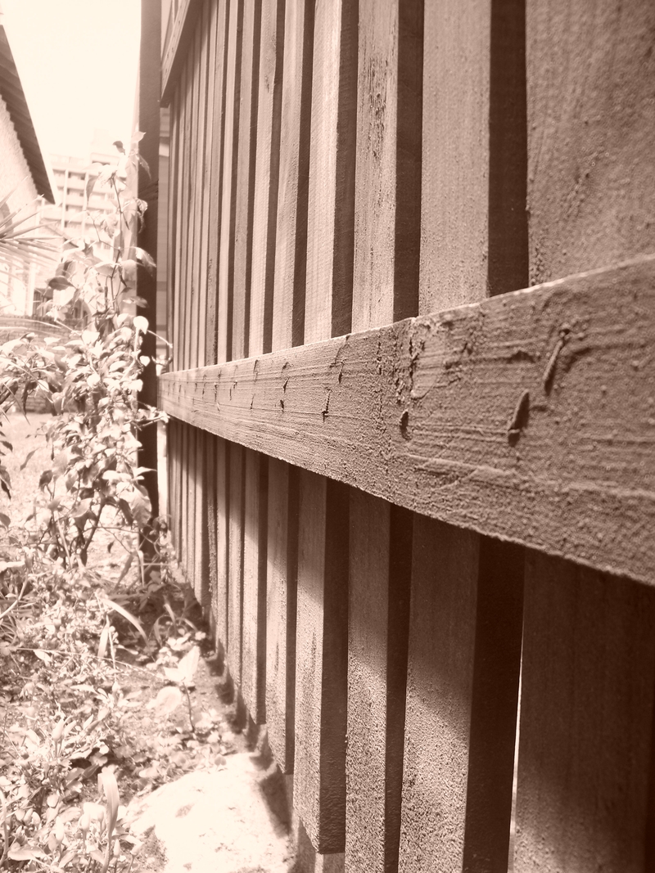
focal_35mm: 33
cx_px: 328
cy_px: 436
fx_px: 833
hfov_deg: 42.9
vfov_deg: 55.4
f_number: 2.8
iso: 64
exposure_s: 1/60
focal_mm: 5.85
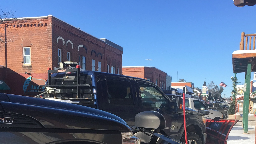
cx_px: 139
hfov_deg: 41.3
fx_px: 339
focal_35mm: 50
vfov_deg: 22.8
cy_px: 151
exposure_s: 1/1582
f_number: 2.2
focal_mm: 4.15
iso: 32
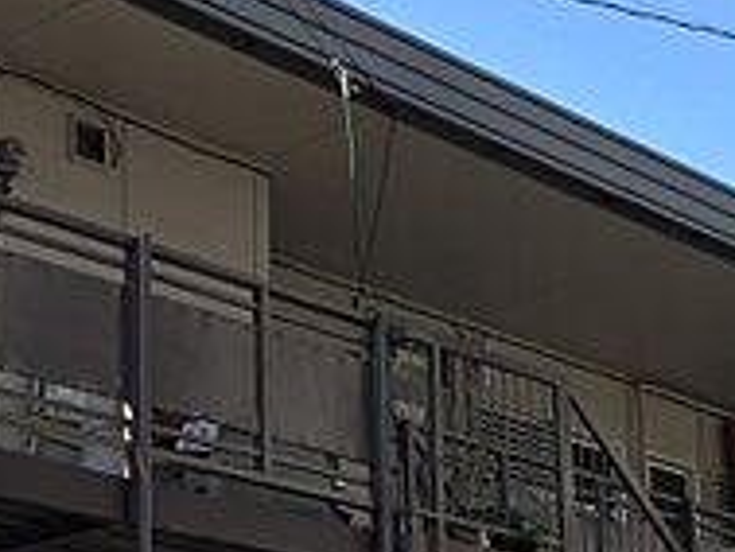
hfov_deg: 20.0
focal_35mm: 98
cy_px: 583
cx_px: 288
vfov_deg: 14.8
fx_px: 2082
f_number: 2.2
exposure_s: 1/1041
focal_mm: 4.15
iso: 32
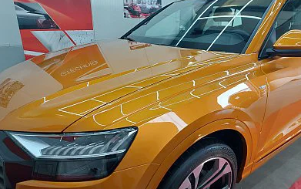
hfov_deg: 70.4
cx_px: 153
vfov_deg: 47.5
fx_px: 213
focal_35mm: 26
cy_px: 108
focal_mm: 5.23
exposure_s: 1/50
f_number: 1.8
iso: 50
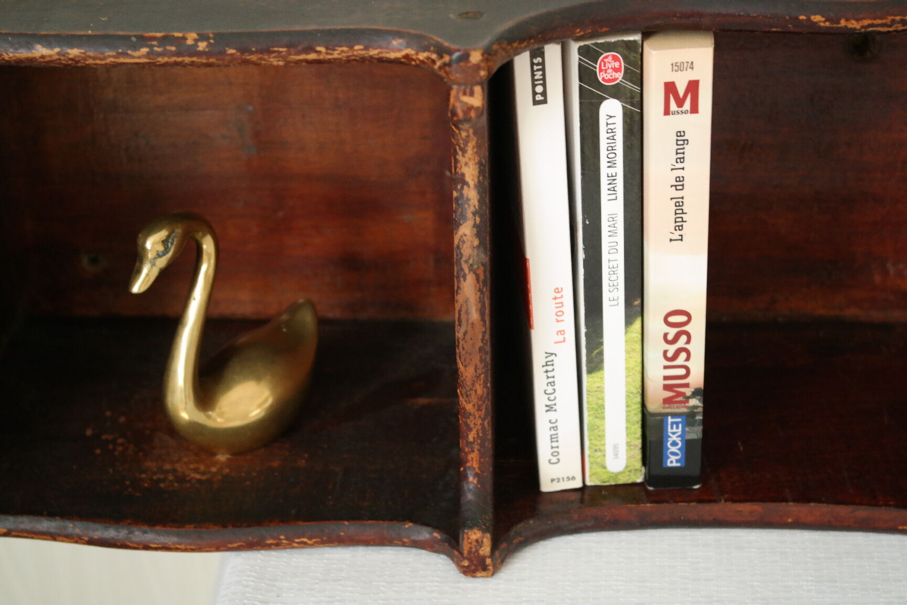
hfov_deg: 29.2
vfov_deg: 19.7
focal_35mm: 69
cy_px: 302
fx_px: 1738
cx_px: 454
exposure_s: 1/30
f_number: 6.3
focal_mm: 45
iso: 1600
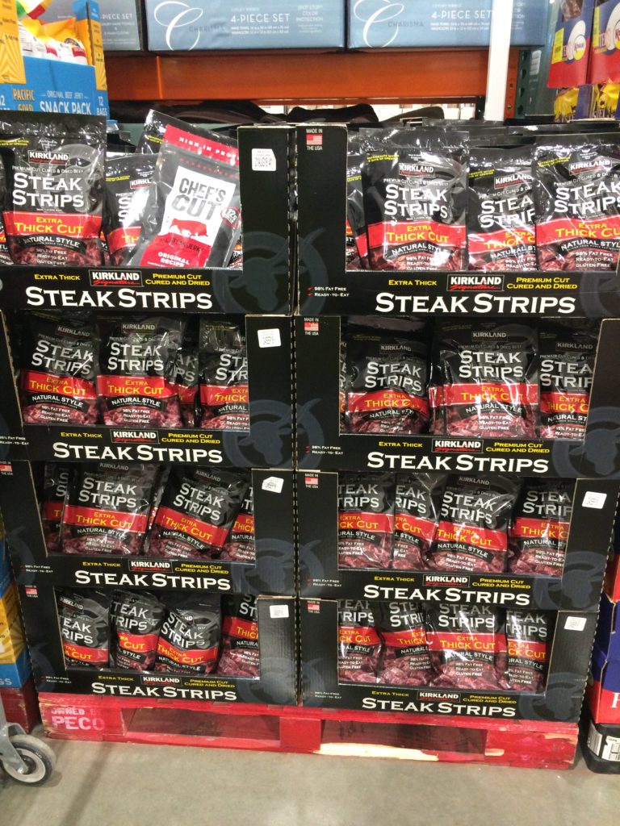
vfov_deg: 61.7
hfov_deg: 48.2
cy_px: 413
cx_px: 310
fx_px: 693
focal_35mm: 29
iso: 250
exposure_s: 1/30
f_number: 2.2
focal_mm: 4.15
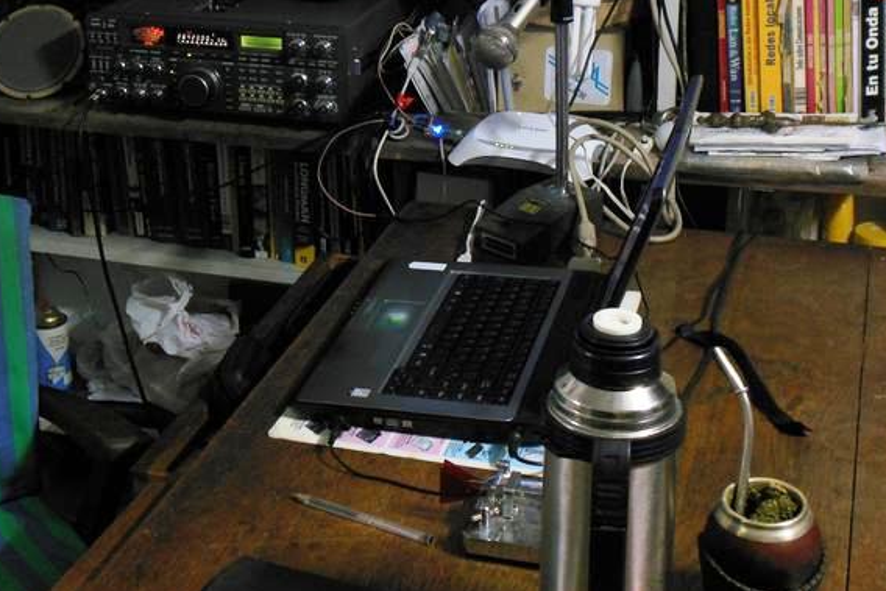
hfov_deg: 31.7
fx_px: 1551
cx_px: 301
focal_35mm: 63
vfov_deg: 21.4
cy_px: 131
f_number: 3.8
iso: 400
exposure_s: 1/5
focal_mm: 7.7
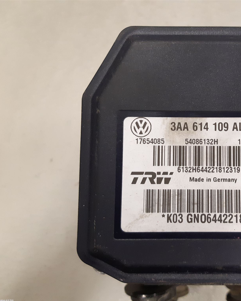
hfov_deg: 41.4
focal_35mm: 34
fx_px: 303
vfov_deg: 52.8
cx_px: 194
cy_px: 151
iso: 250
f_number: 1.7
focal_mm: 3.93
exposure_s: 1/50
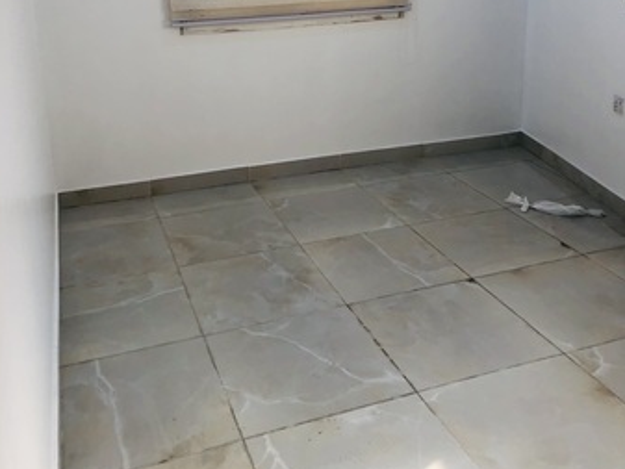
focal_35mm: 38
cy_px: 118
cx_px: 312
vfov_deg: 36.9
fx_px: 686
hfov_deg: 49.0
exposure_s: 1/120
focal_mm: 3.99
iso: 50
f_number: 1.8
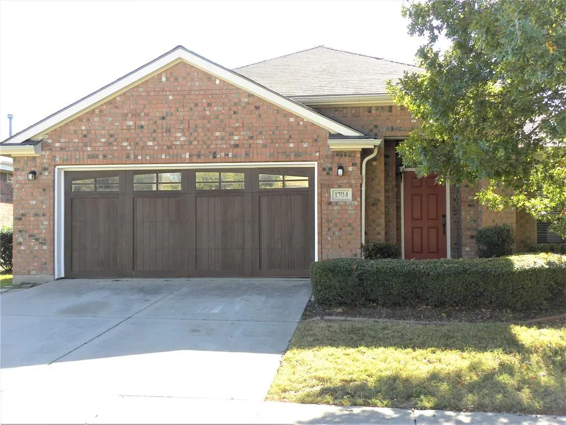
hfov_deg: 41.2
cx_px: 283
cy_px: 212
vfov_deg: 31.5
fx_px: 752
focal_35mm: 46
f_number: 3.5
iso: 64
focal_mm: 8.2
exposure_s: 1/120
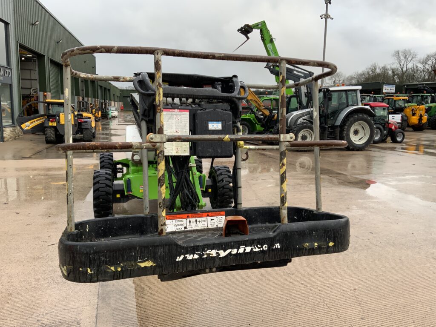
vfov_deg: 48.2
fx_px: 365
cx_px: 218
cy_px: 164
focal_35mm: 29
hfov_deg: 61.7
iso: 16
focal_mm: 3
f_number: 1.8
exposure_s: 1/182
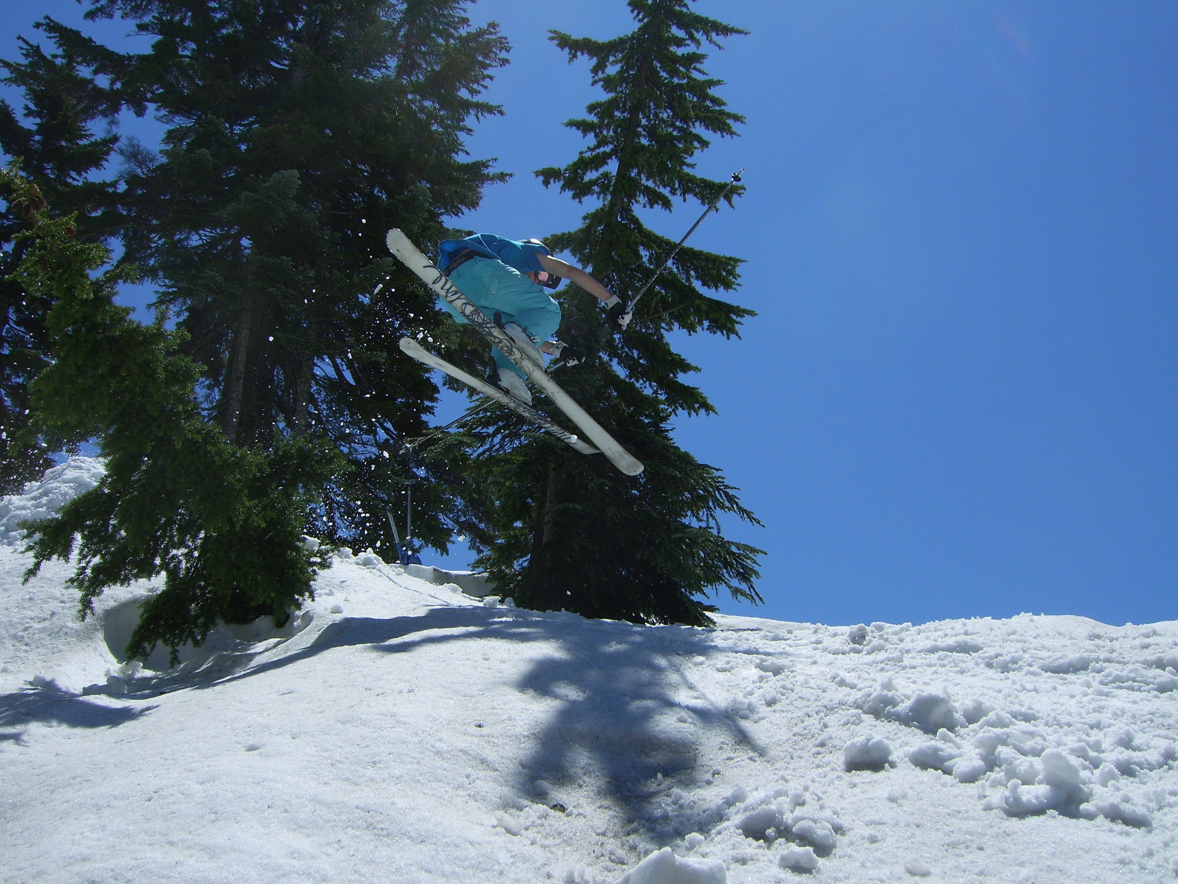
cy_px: 442
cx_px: 589
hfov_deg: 49.0
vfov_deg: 37.7
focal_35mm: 38
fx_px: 1293
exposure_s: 1/800
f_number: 6.4
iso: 50
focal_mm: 7.8
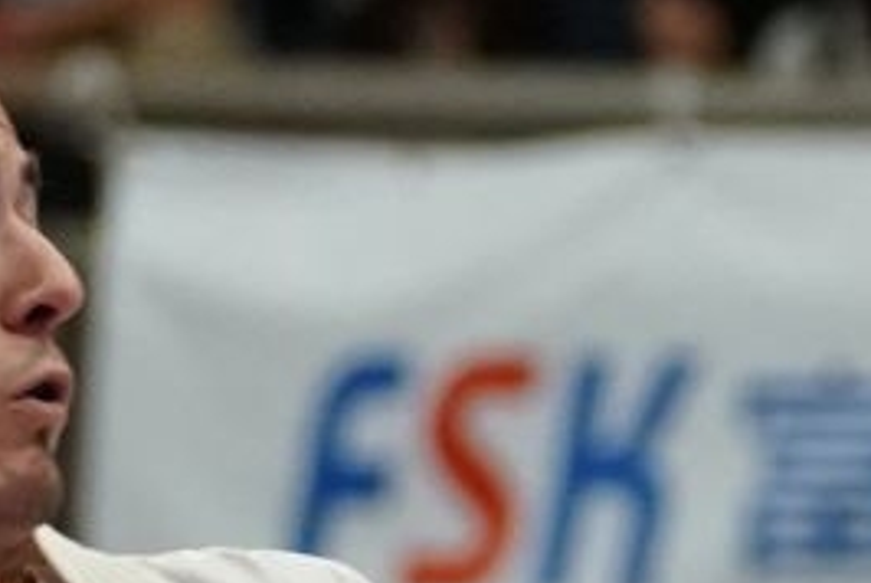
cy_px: 1487
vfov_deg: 1.2
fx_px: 27490
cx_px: 1392
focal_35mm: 1135
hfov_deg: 1.8
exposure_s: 1/1000
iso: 2500
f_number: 2.8
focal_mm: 112
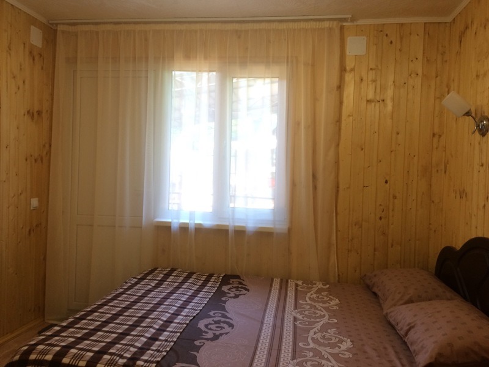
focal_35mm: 29
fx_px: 410
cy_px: 184
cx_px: 244
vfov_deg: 48.2
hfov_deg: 61.7
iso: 100
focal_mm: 4.15
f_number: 2.2
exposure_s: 1/33
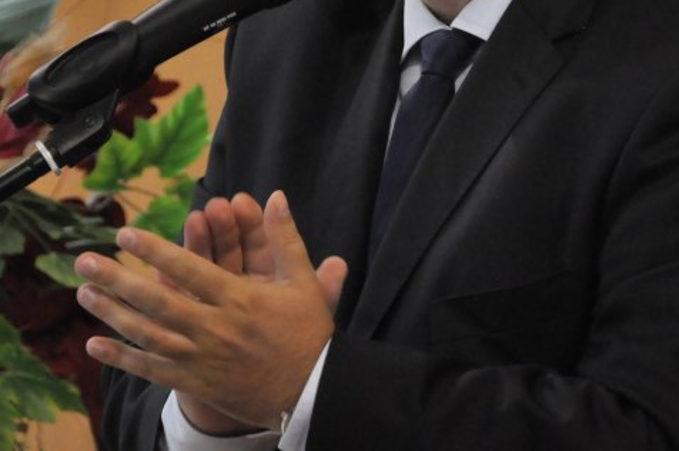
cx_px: 455
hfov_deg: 7.5
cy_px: 0
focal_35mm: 274
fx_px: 5162
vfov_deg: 5.0
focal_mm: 85
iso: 2000
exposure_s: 1/250
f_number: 5.6
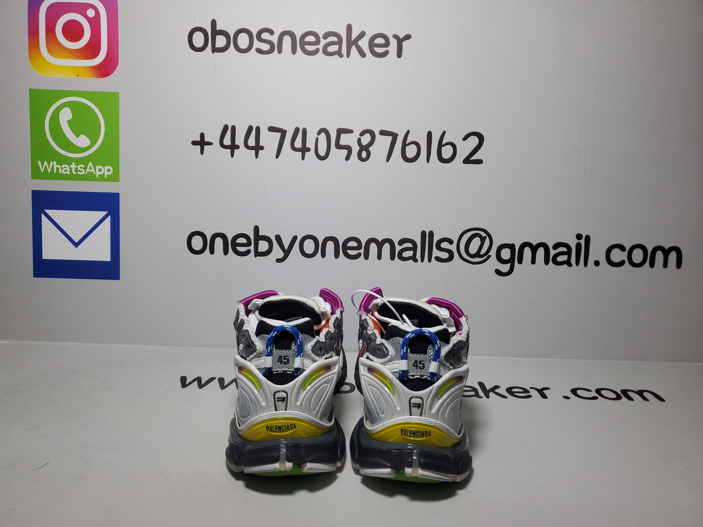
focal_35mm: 26
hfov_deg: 67.3
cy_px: 264
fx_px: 528
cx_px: 352
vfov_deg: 53.1
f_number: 1.5
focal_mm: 4.3
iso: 50
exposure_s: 1/619
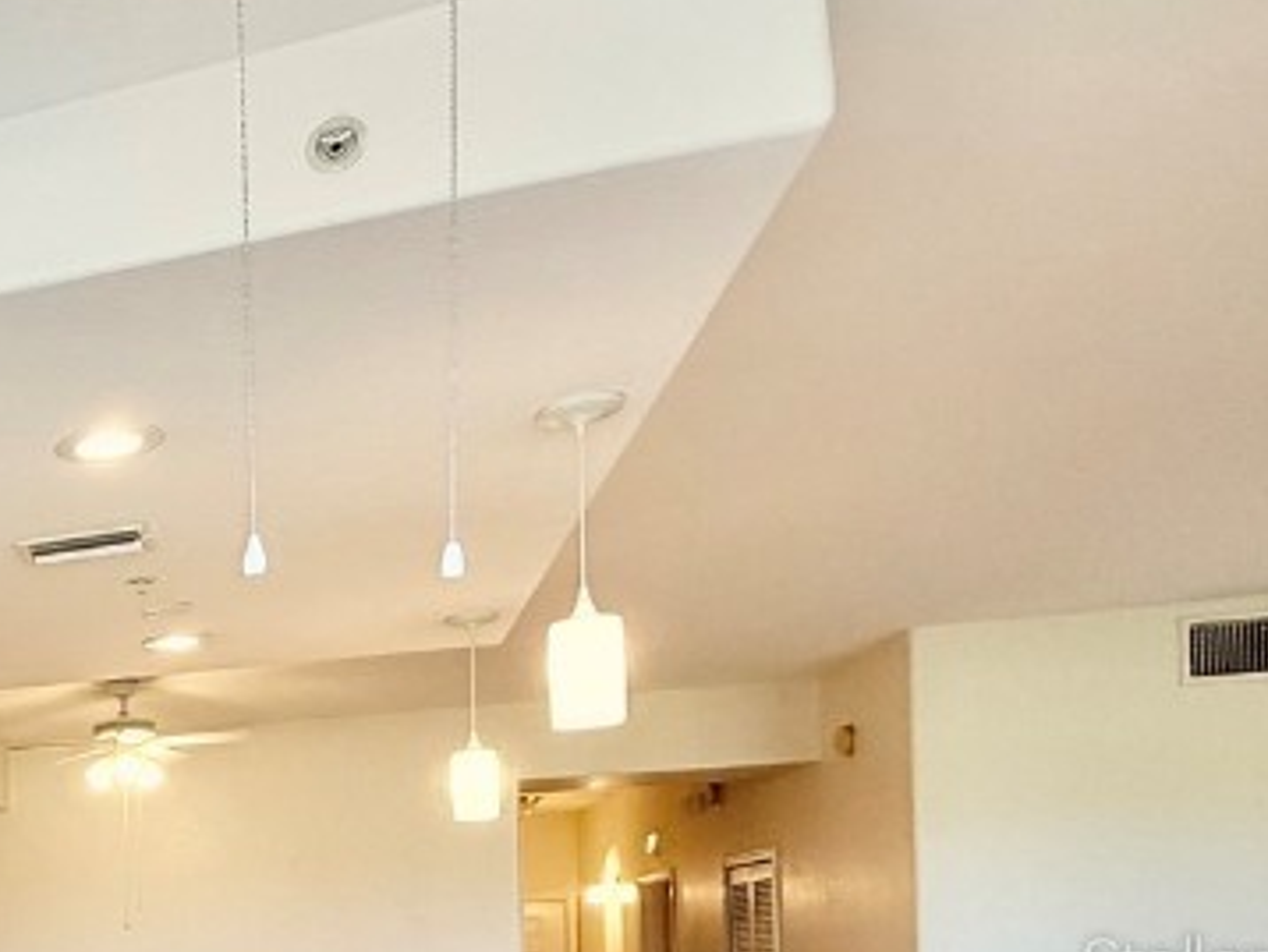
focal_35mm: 40
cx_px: -397
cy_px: 963
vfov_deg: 32.9
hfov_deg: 33.5
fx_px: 1466
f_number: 2.2
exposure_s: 1/120
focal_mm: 2.22
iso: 80
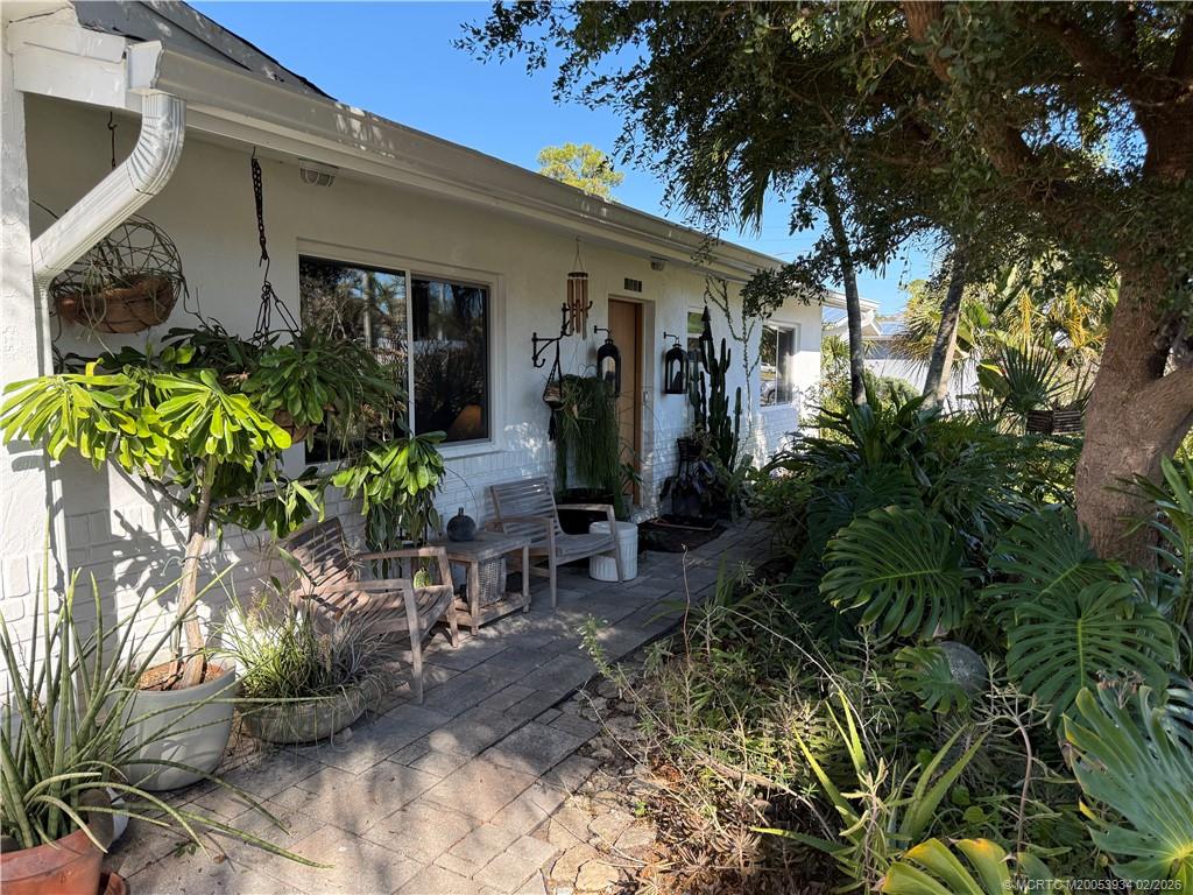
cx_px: 596
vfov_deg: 56.8
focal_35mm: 24
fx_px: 827
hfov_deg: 71.6
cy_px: 448
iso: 100
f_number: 1.78
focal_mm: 6.76
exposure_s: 1/1018
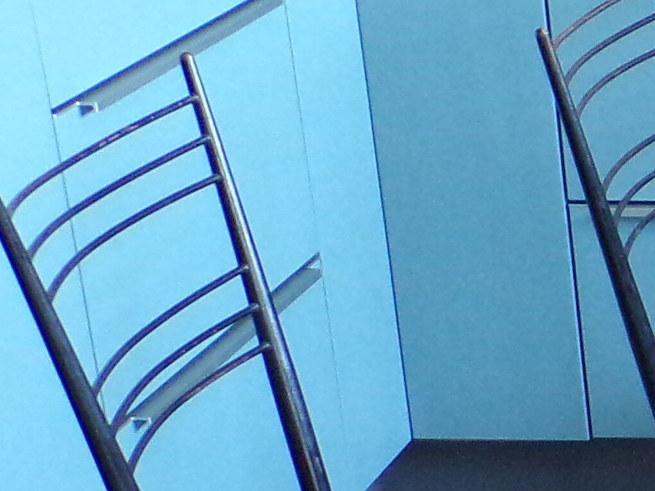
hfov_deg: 12.0
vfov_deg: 10.2
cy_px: 549
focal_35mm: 144
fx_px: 2725
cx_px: 1373
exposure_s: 1/17
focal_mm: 5.8
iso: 317
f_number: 3.2
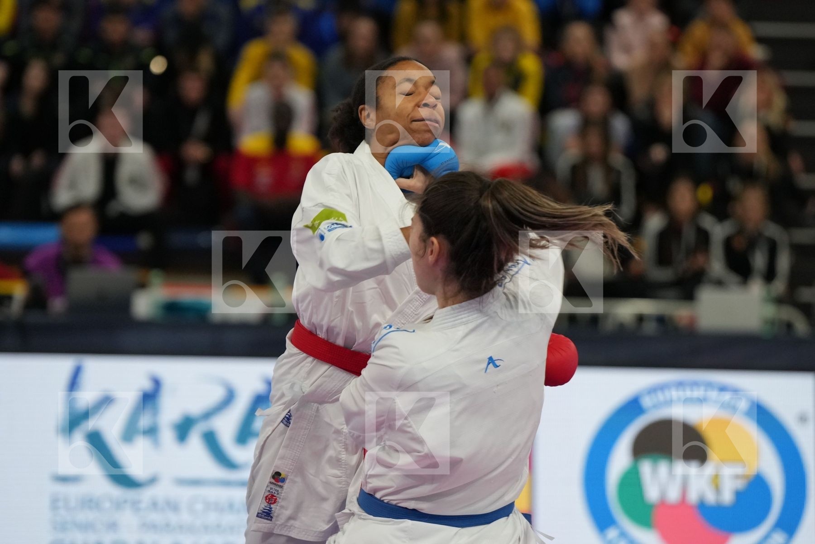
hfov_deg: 9.0
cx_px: 408
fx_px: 5161
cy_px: 272
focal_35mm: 228
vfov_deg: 6.0
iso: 2000
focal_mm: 152
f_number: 2.8
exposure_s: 1/1000
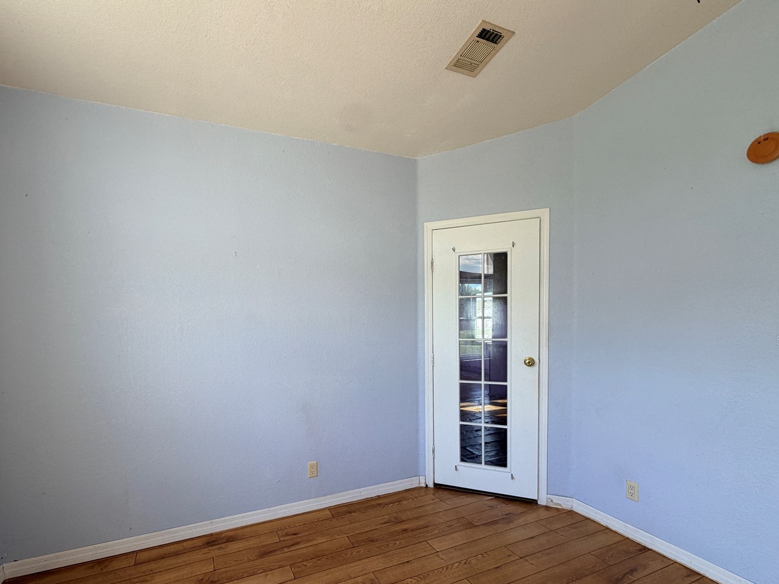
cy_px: 340
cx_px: 359
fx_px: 382
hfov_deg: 90.9
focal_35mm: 17
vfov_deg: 74.2
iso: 64
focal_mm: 2.22
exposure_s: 1/121
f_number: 2.2
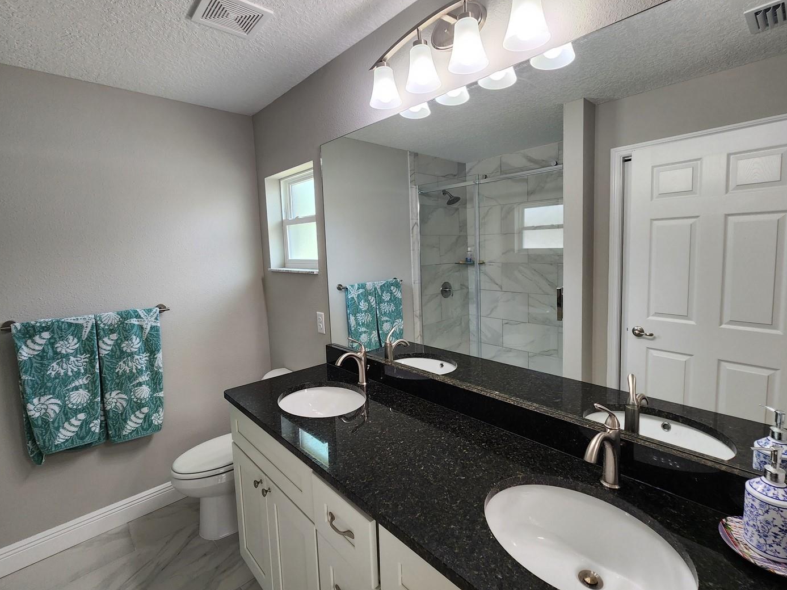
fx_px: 341
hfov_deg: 98.0
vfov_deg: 81.7
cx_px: 418
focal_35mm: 15
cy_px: 280
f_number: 2.2
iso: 80
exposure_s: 1/60
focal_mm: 2.2
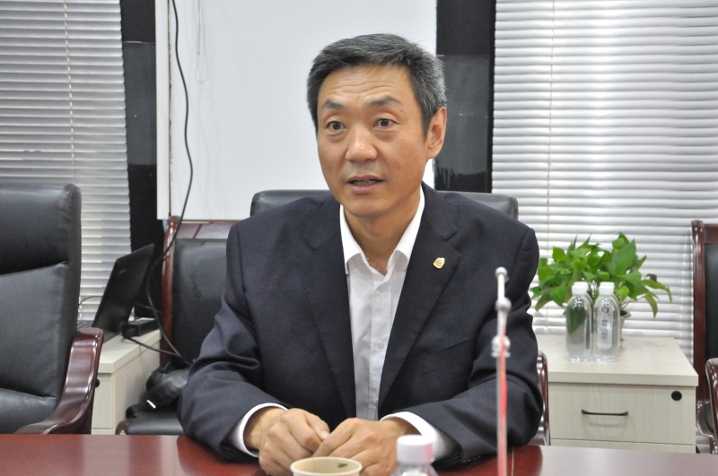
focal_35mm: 75
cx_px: 359
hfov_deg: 27.0
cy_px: 238
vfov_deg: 18.1
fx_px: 1494
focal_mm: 50
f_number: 6.3
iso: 3200
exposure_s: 1/60
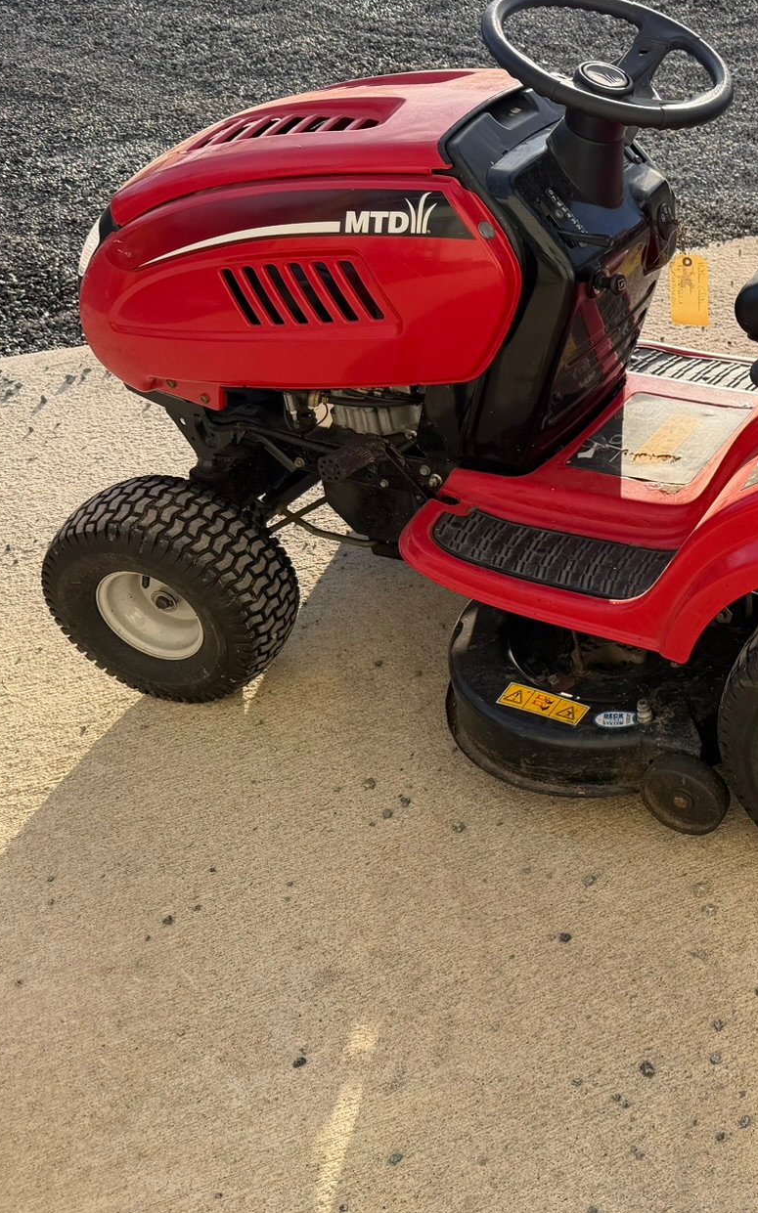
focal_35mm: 42
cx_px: 831
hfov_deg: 27.9
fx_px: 1389
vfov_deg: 47.0
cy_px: 505
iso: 80
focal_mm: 6.76
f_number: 1.78
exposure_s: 1/1292
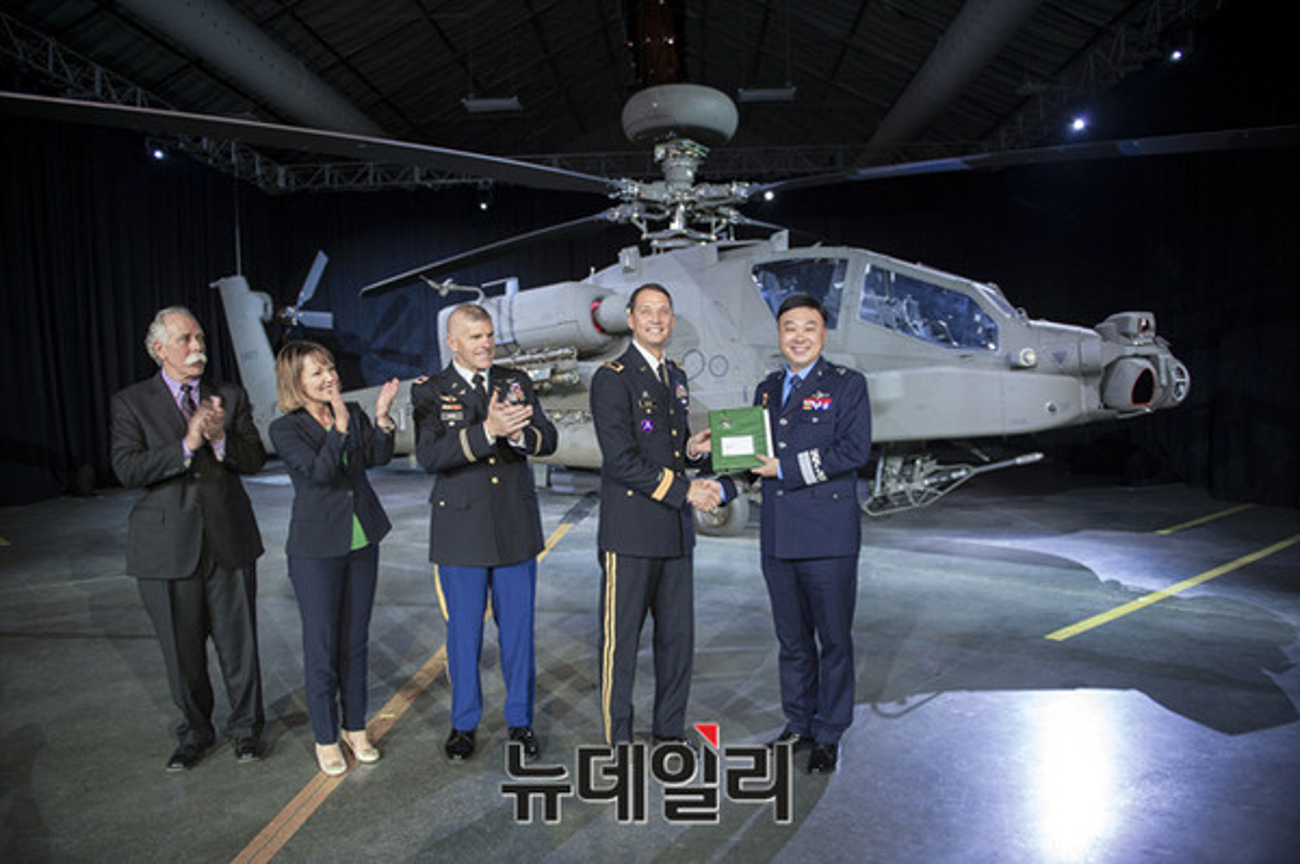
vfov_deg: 53.1
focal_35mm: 24
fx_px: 866
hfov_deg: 73.8
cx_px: 650
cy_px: 432
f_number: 2.8
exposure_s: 1/60
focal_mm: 24
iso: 800
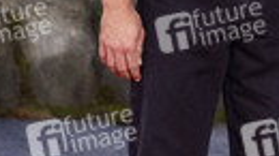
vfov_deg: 2.3
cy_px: -132
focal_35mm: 522
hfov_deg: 4.1
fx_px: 3860
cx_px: 454
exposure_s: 1/160
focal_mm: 144
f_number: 5.6
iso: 200
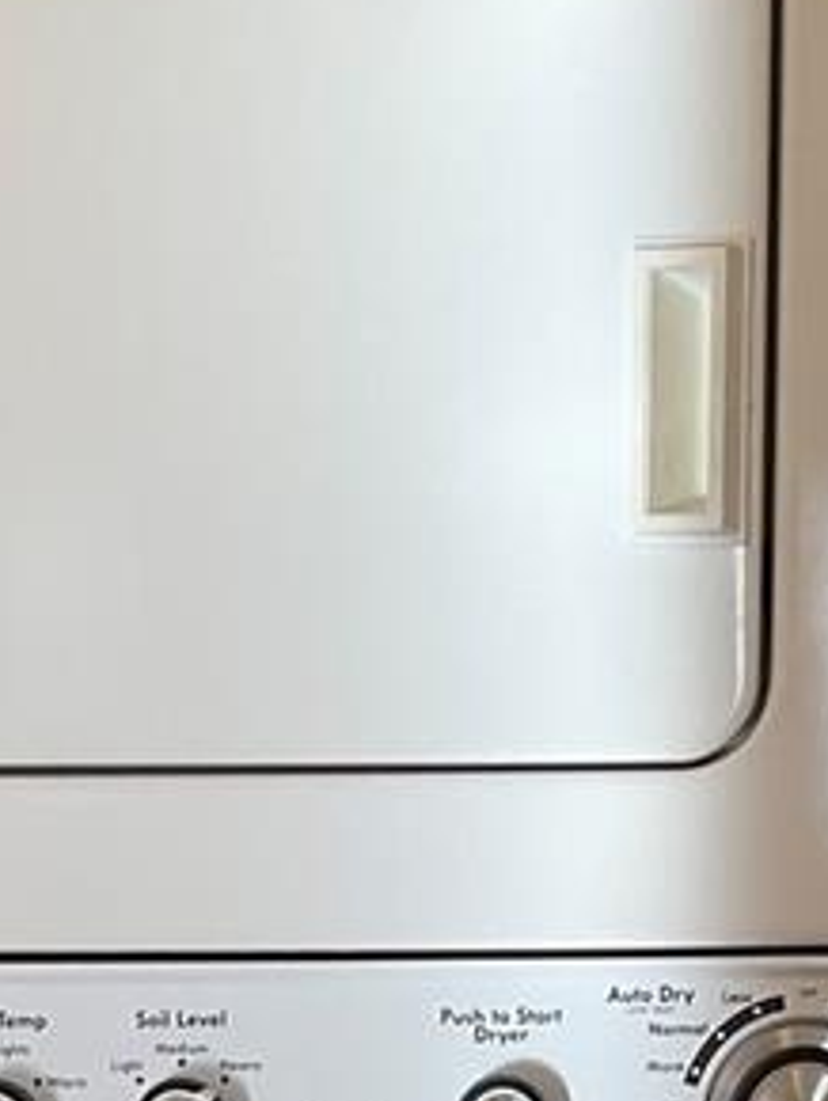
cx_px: 368
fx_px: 3822
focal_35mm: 120
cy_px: 1860
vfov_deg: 14.7
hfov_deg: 12.4
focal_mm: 3
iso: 25
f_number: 1.8
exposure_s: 1/120
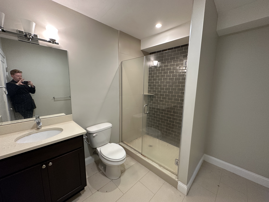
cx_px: 134
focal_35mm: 14
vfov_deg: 85.7
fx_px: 109
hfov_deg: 102.1
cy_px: 101
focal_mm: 2.22
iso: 320
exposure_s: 1/59
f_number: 2.2
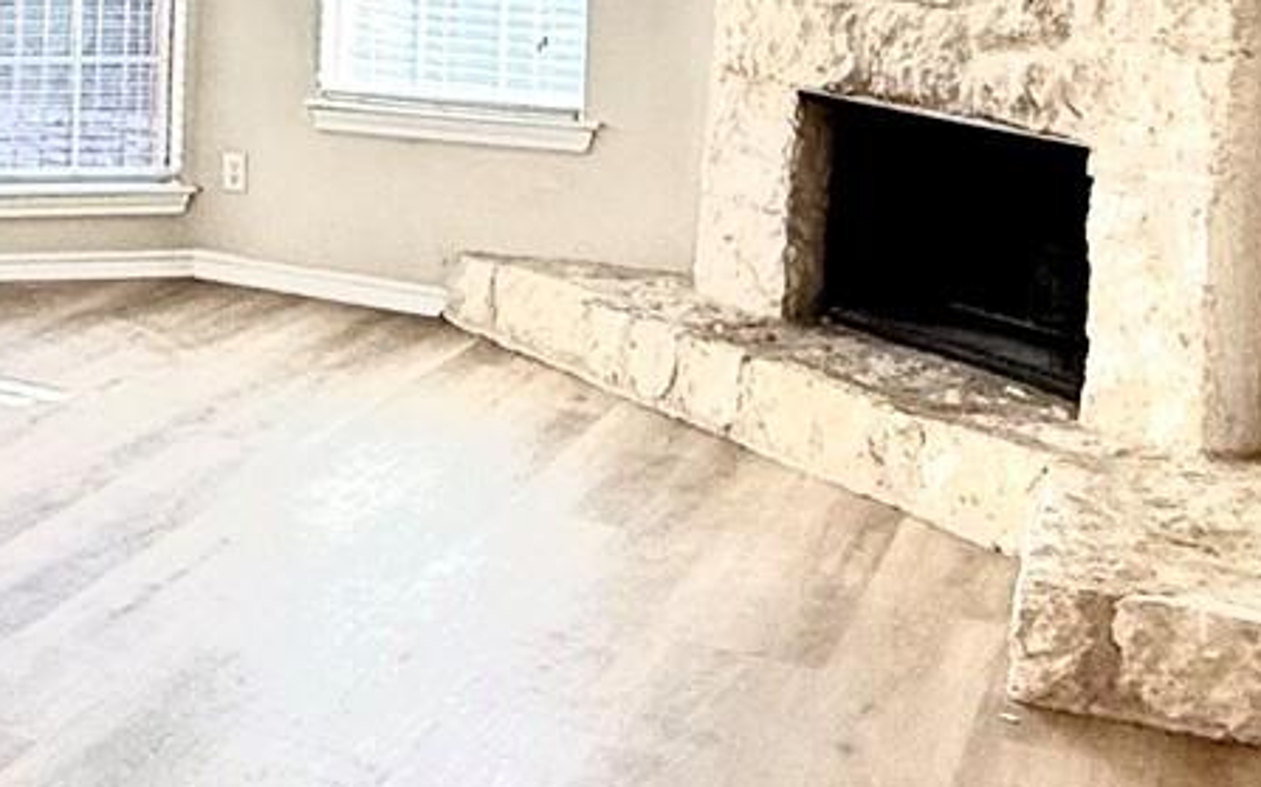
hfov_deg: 25.8
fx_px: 2336
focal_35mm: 68
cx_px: -392
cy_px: -54
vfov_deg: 18.5
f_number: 2.2
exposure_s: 1/152
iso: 64
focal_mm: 2.22
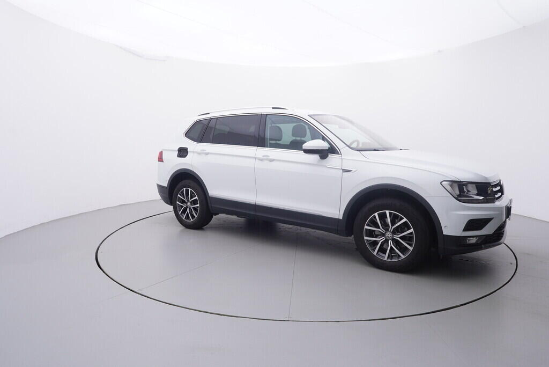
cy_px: 184
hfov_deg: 77.3
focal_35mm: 22
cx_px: 274
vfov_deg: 56.2
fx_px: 343
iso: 200
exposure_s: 1/80
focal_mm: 15
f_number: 5
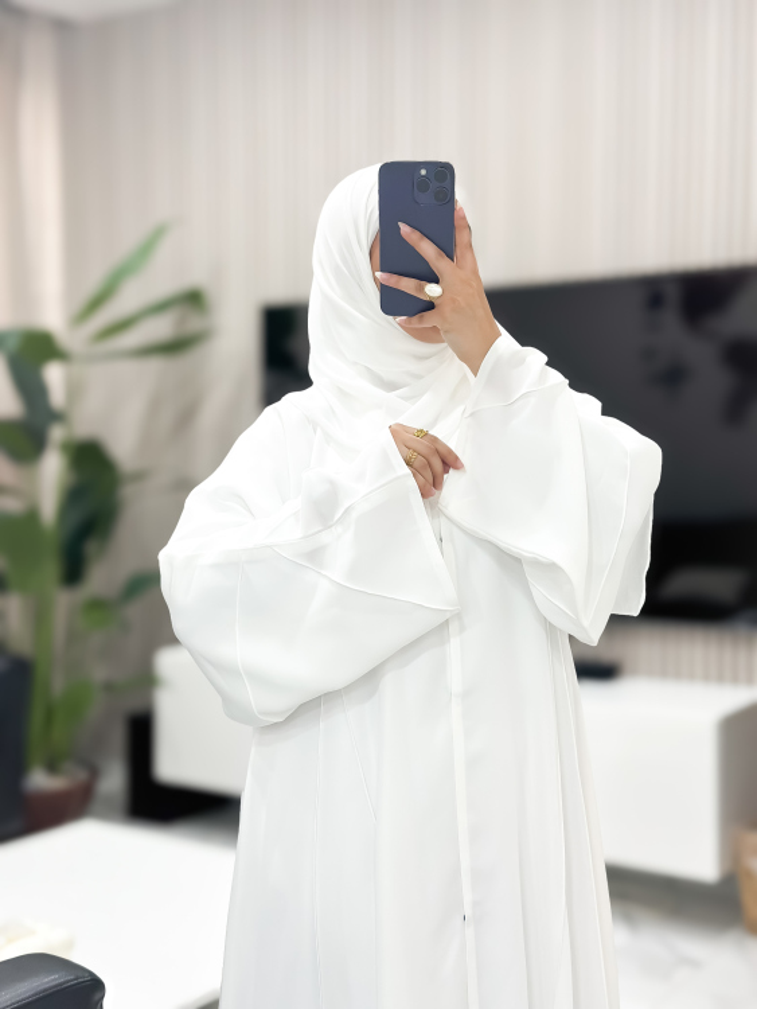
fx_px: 1399
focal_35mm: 48
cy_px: 504
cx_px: 378
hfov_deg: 30.3
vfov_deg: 39.6
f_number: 1.8
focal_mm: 6.86
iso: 100
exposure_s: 1/100
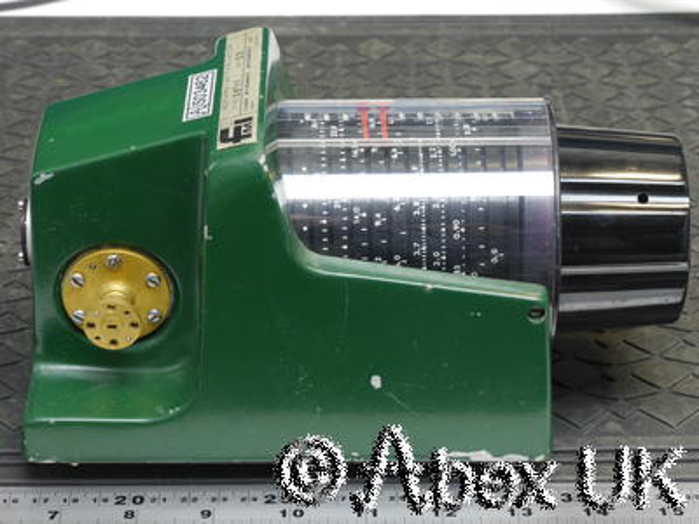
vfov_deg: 13.5
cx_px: 350
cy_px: 262
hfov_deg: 17.9
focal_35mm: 110
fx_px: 2221
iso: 400
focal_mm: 55
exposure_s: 1/5
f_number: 11
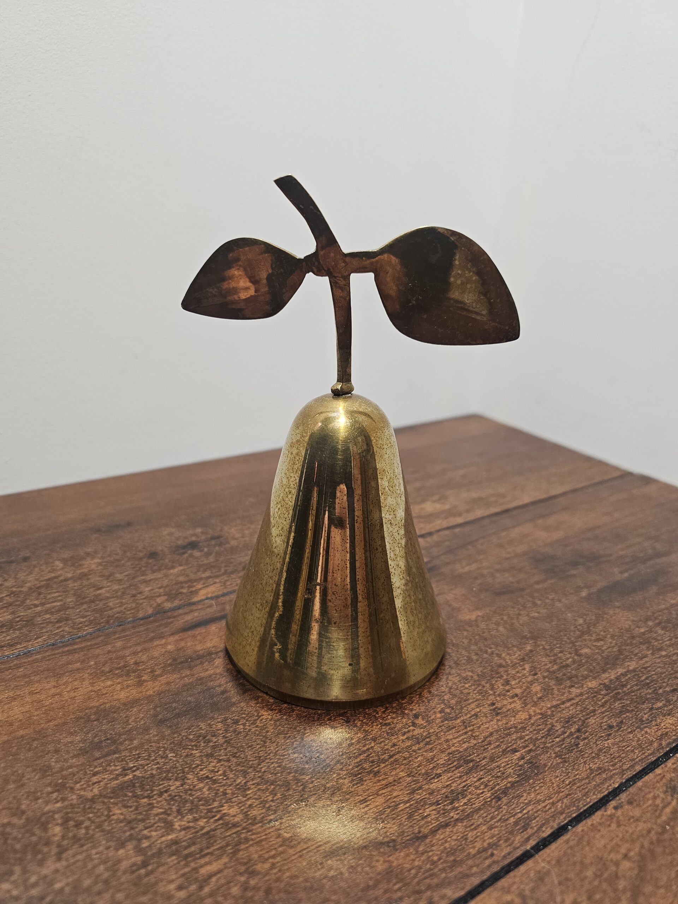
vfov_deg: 73.9
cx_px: 339
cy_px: 452
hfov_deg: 58.9
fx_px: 601
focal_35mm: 23
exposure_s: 1/120
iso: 200
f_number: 1.7
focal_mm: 6.3
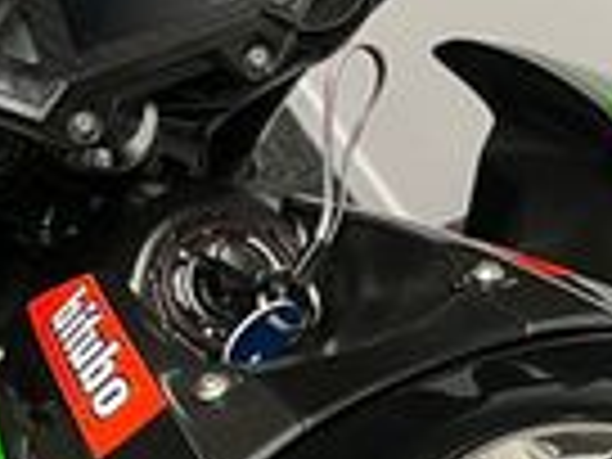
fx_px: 2157
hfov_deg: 16.1
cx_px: 302
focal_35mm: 122
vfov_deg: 12.0
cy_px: 490
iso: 125
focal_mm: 5.1
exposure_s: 1/50
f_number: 1.6
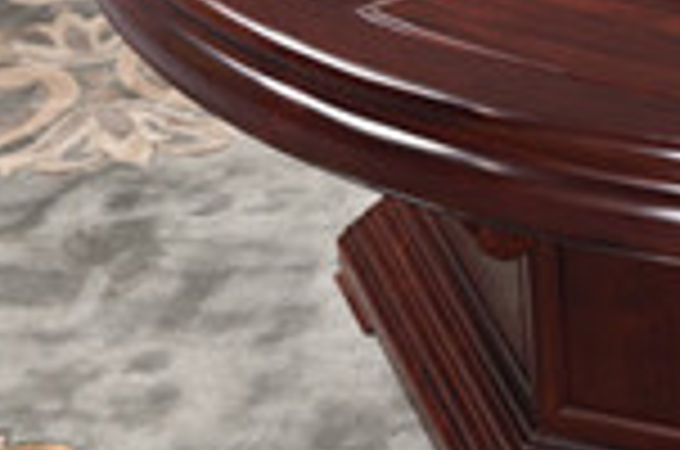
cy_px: -194
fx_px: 4675
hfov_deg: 8.0
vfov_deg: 5.5
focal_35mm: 248
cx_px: 1261
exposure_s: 1/125
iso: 100
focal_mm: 44
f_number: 13
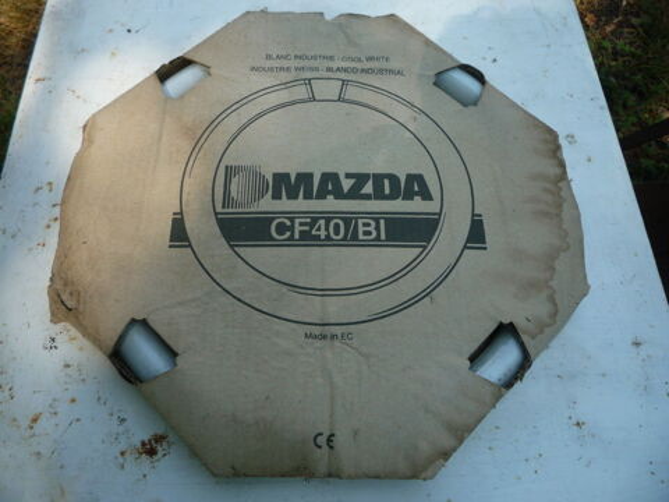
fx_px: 580
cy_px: 251
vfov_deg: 46.8
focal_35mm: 30
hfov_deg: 60.0
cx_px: 334
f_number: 4
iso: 100
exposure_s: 1/160
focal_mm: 5.2
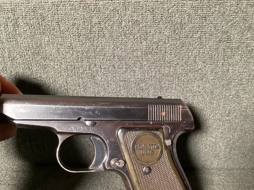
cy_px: 95
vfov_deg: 45.4
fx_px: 227
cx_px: 127
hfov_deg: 58.3
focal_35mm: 31
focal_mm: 3.3
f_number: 2.4
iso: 400
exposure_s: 1/33
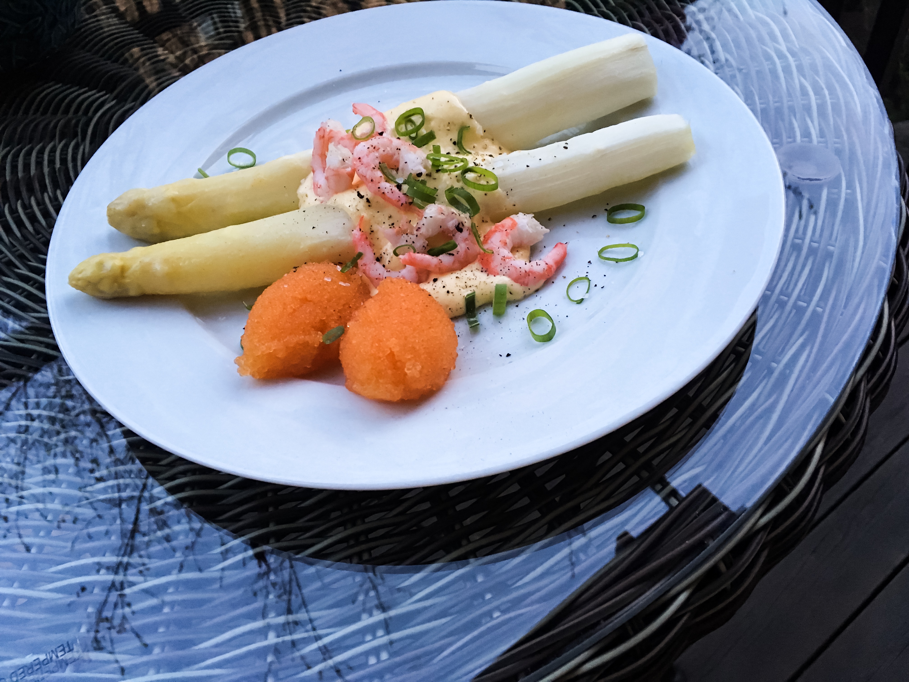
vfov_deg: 48.2
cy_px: 341
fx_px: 762
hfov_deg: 61.7
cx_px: 454
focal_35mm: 29
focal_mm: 4.15
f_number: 2.2
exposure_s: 1/33
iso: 200
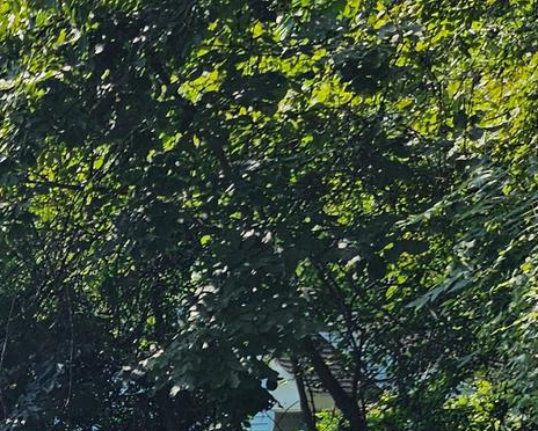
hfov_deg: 15.9
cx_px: -484
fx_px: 1578
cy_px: 816
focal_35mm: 99
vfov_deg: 13.6
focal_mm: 6.3
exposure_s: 1/394
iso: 10
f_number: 1.7
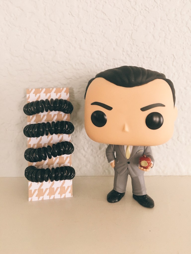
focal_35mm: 29
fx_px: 213
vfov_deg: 61.7
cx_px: 96
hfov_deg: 48.2
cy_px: 127
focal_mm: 4.15
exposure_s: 1/15
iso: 250
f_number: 2.2
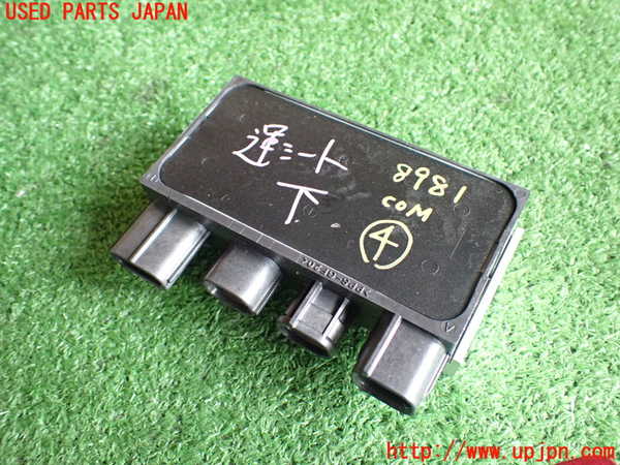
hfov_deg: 60.0
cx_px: 310
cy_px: 232
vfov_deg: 46.8
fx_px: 537
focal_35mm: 30
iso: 800
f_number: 2.3
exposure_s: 1/100
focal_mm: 5.4
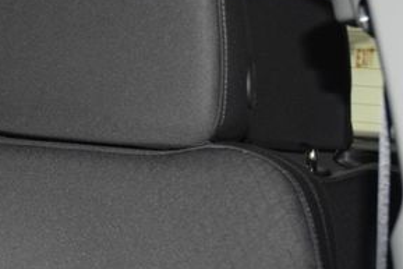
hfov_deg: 23.6
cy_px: 146
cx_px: 24
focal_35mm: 83
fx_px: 931
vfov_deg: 16.5
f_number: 3.8
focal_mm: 25
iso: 3200
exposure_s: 1/40
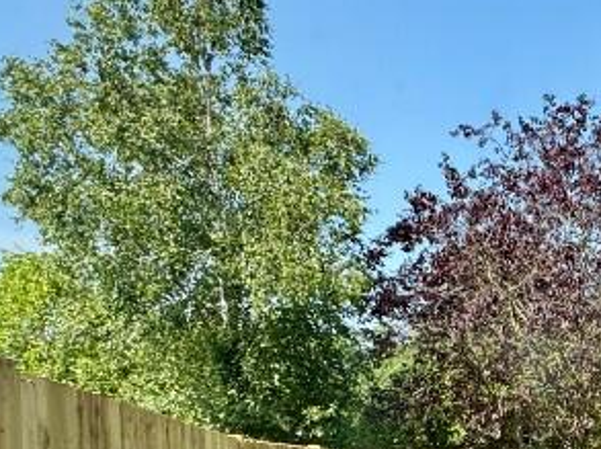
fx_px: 850
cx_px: 736
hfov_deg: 31.9
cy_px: 482
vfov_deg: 27.4
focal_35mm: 49
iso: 40
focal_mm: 2.22
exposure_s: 1/537
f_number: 2.2
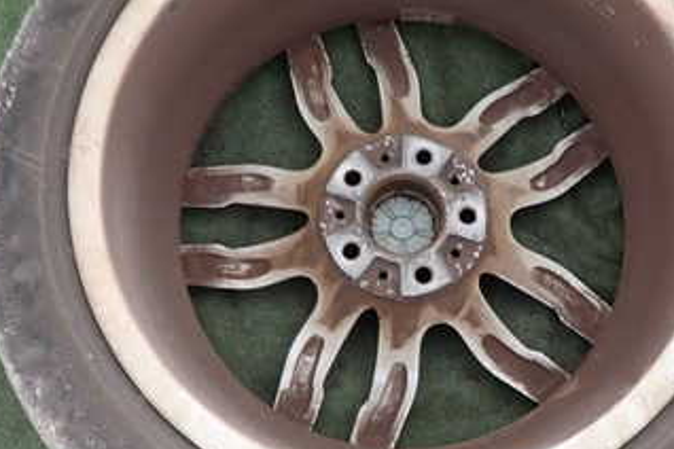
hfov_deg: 40.2
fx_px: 917
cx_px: 403
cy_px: 220
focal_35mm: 49
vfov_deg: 27.5
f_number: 2
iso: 200
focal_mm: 4.5
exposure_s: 1/40
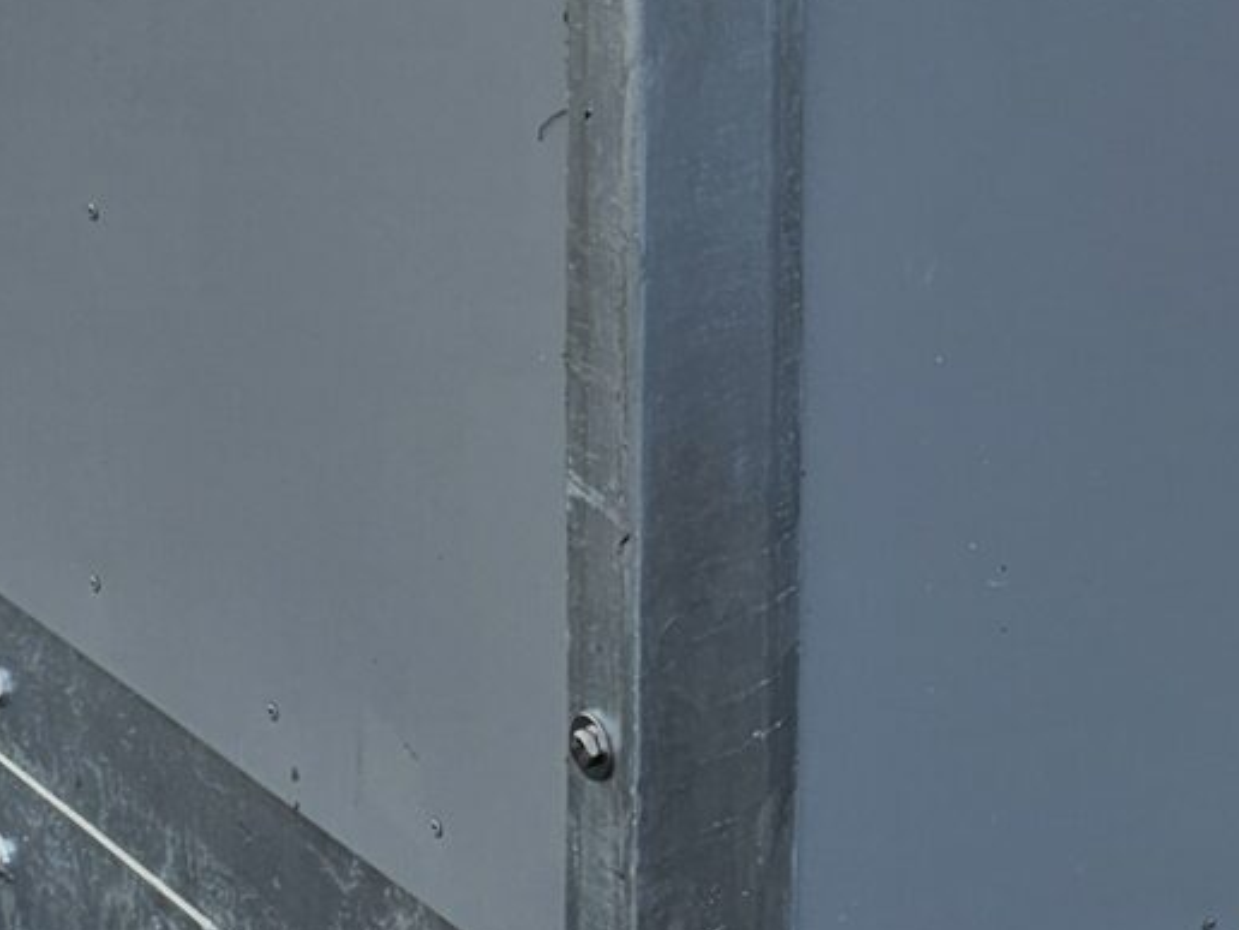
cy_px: -632
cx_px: 934
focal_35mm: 114
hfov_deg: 17.2
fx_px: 4080
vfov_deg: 12.1
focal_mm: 6.3
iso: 10
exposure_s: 1/428
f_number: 1.7
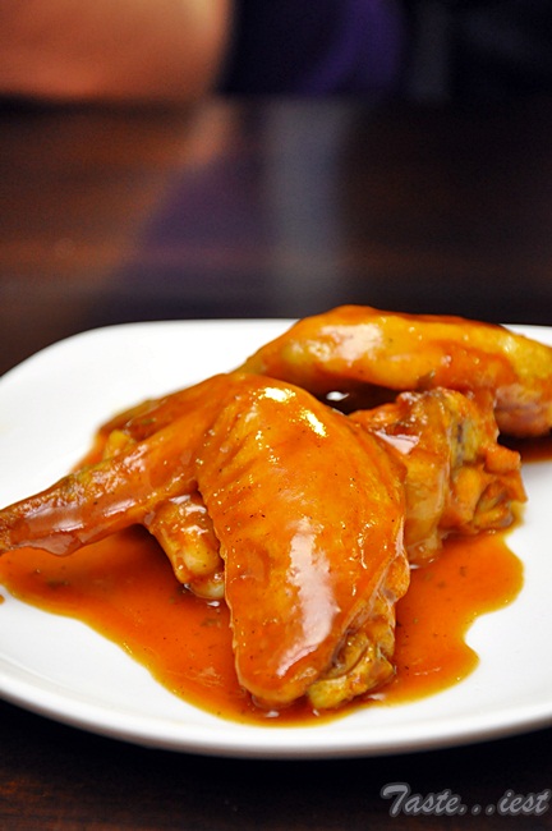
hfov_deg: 13.0
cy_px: 416
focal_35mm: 105
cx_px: 276
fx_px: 2420
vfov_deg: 19.5
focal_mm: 70
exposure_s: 1/80
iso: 1000
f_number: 5.3
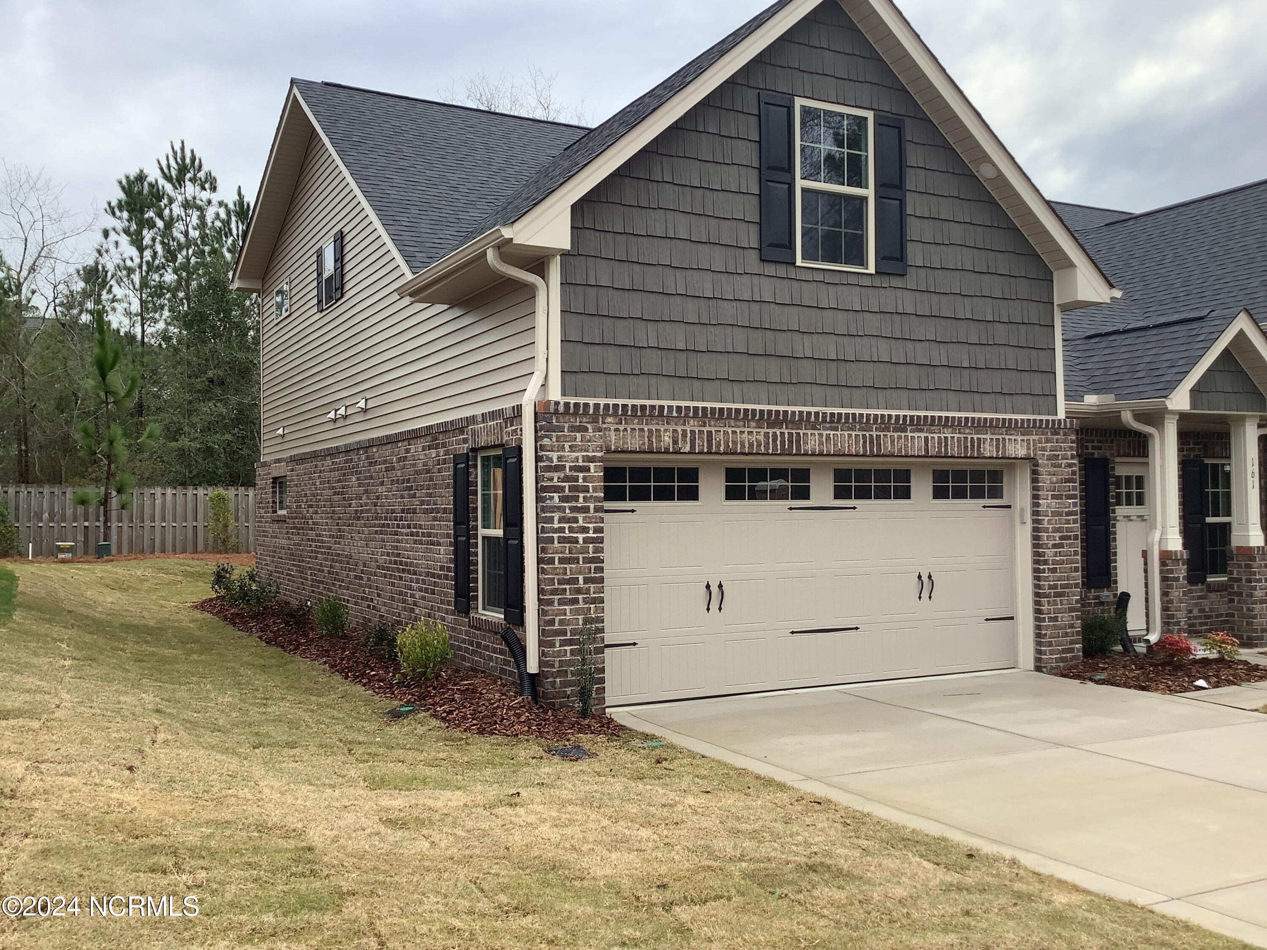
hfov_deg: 58.4
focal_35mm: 31
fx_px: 1135
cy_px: 475
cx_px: 634
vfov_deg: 45.4
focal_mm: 3.3
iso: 25
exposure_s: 1/234
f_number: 2.4
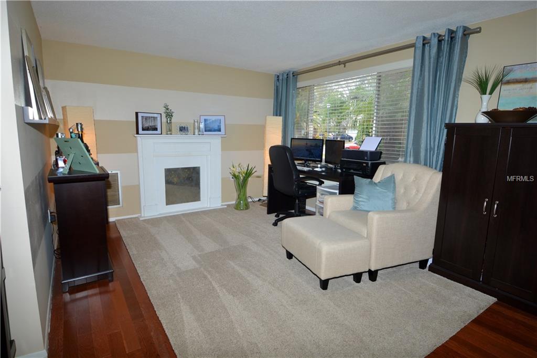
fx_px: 291
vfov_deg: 63.2
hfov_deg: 85.4
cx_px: 268
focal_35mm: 20
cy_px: 179
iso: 100
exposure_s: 1/20
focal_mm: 13
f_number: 8
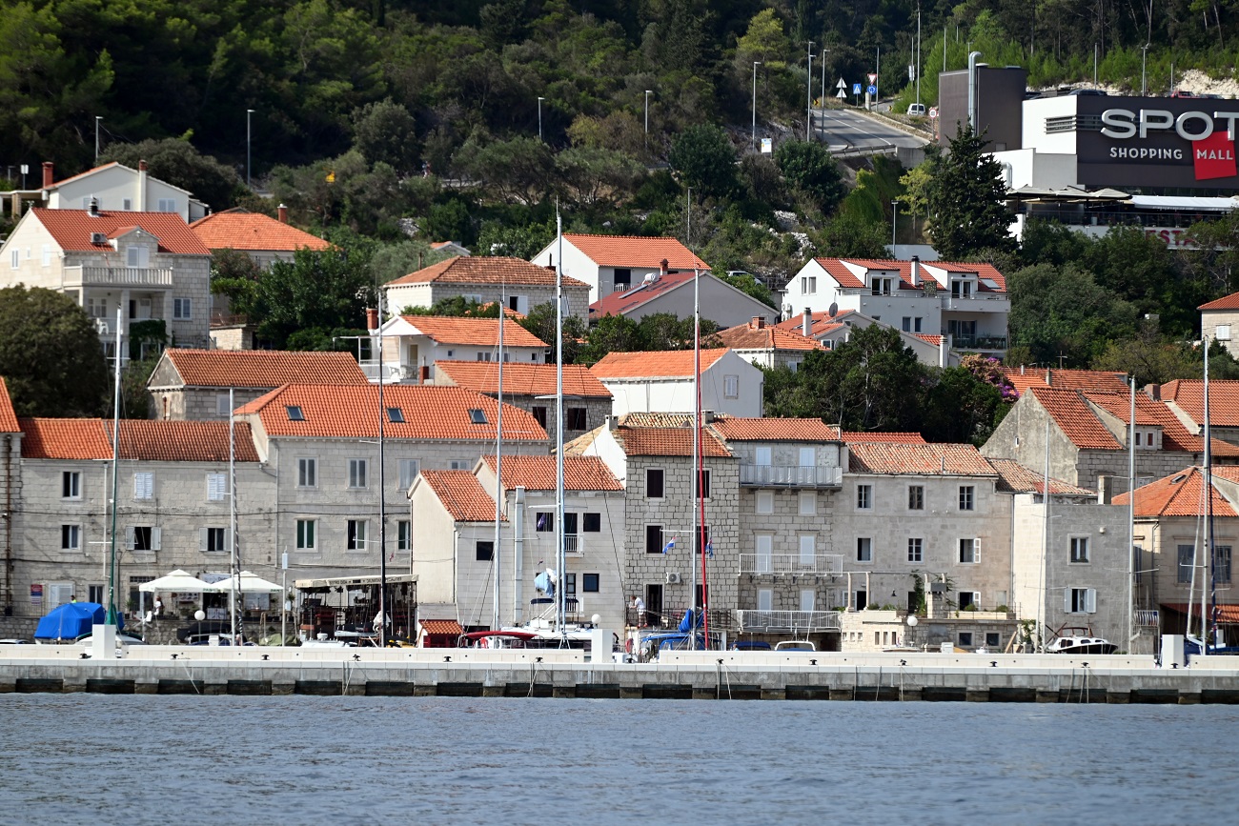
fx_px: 10325
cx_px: 620
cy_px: 413
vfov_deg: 4.6
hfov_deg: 6.9
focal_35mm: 300
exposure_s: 1/1000
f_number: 5.6
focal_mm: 300
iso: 180
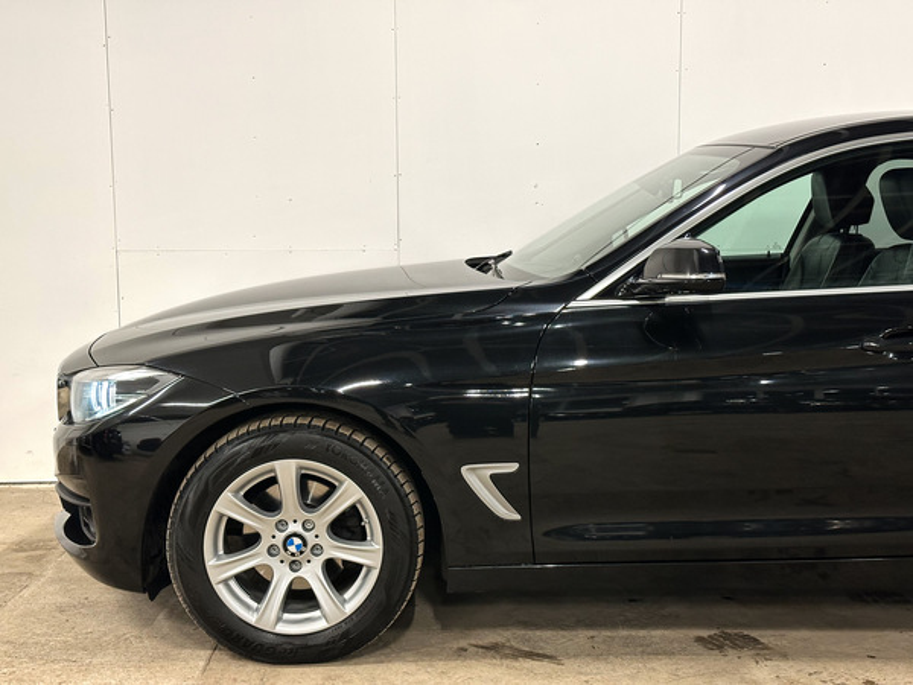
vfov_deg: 30.3
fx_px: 1266
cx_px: 456
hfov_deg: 39.7
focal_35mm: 48
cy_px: 342
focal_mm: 6.86
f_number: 1.8
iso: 200
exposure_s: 1/55
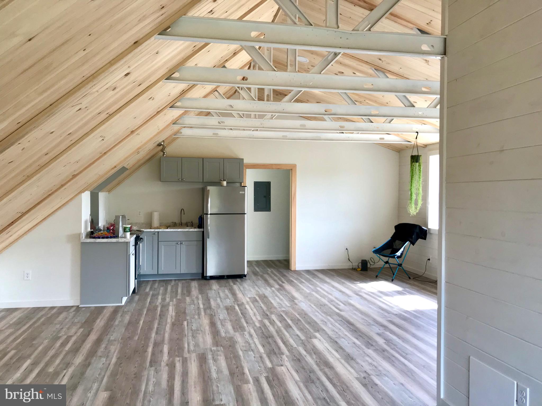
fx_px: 438
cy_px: 203
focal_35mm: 28
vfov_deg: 49.7
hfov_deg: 63.4
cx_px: 271
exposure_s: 1/94
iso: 32
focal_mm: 3.99
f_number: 1.8
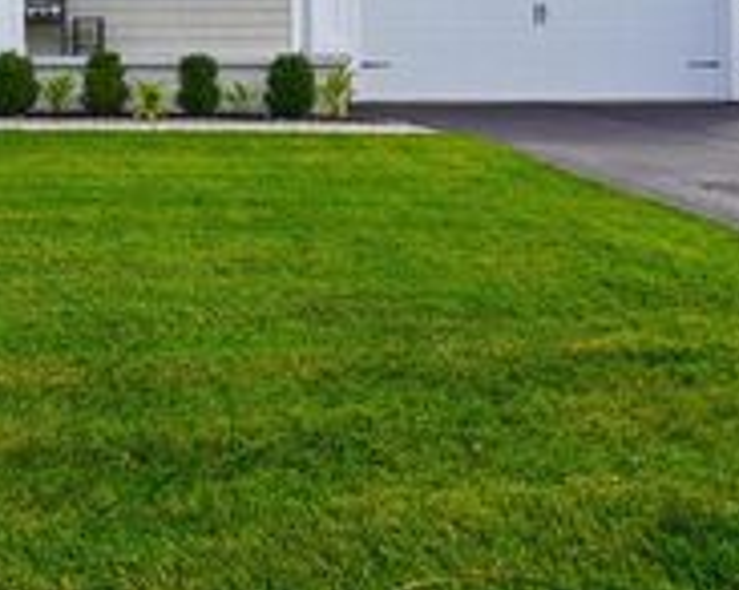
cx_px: 101
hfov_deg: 41.9
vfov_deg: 34.1
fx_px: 896
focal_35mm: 41
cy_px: 42
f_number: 8
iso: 100
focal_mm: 16
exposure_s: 1/125
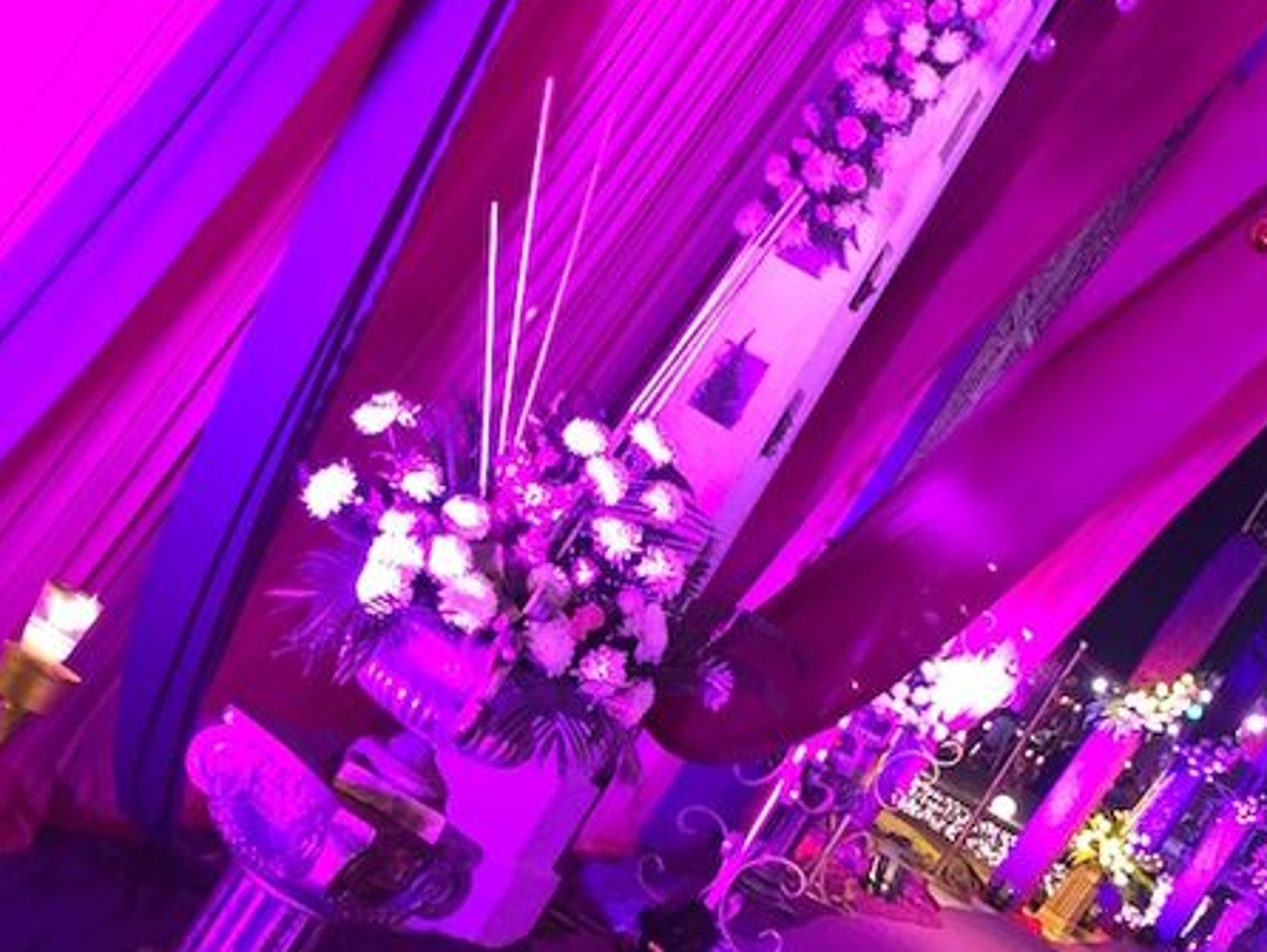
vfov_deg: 22.4
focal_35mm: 65
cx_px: 631
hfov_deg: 29.8
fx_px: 2380
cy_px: 705
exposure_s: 1/25
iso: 250
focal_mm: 4.15
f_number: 2.2
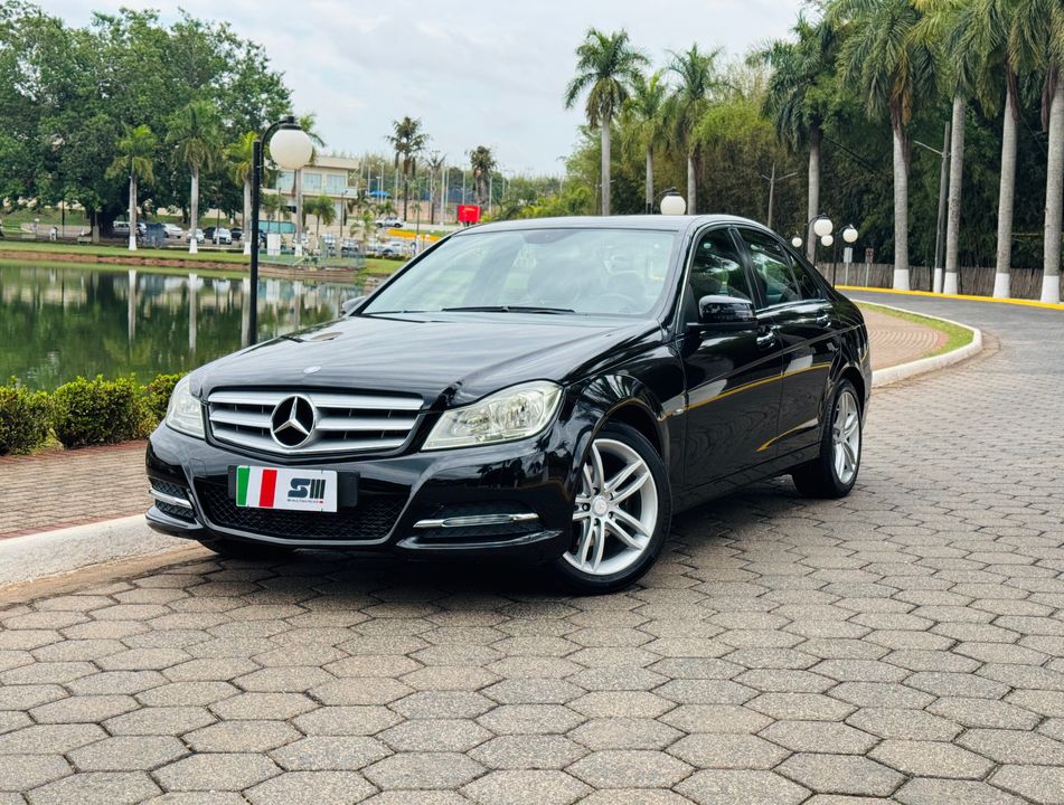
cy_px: 402
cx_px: 532
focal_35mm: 48
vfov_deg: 30.4
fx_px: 1480
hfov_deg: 39.5
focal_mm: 6.76
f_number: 1.78
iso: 64
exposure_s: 1/1923
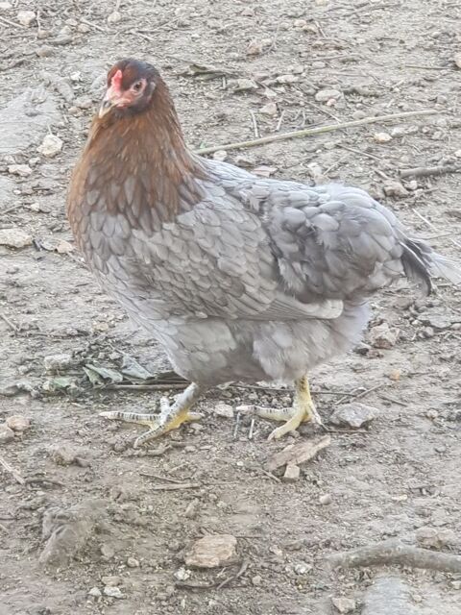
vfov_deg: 36.8
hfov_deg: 28.0
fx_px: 923
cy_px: 308
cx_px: 230
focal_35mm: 52
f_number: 2.4
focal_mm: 6
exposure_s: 1/30
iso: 64
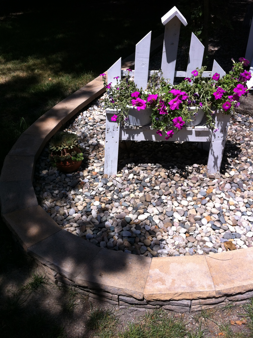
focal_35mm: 35
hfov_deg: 40.6
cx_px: 126
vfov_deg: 52.7
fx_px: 342
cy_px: 169
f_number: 2.8
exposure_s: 1/1436
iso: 80
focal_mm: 3.85
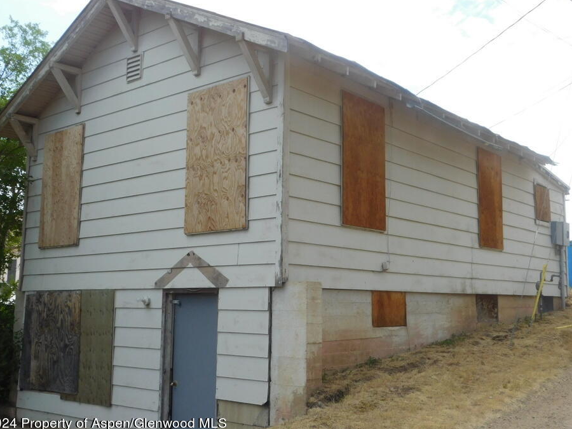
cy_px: 207
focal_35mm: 40
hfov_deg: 46.8
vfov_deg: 36.0
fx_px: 661
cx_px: 291
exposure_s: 1/800
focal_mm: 6.3
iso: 125
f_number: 3.5
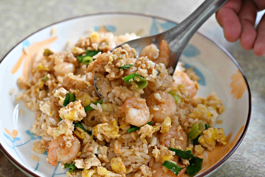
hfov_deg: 27.0
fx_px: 552
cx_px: 132
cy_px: 88
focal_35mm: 75
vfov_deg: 18.2
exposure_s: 1/200
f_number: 3.2
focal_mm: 50
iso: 1600
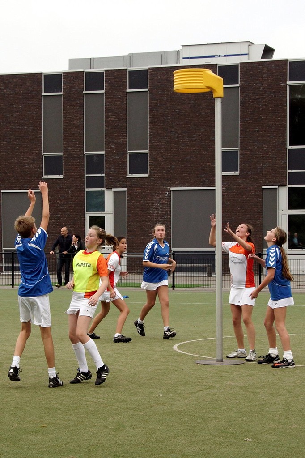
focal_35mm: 52
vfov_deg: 37.9
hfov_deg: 25.7
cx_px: 152
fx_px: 668
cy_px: 229
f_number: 9
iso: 640
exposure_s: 1/500
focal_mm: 35
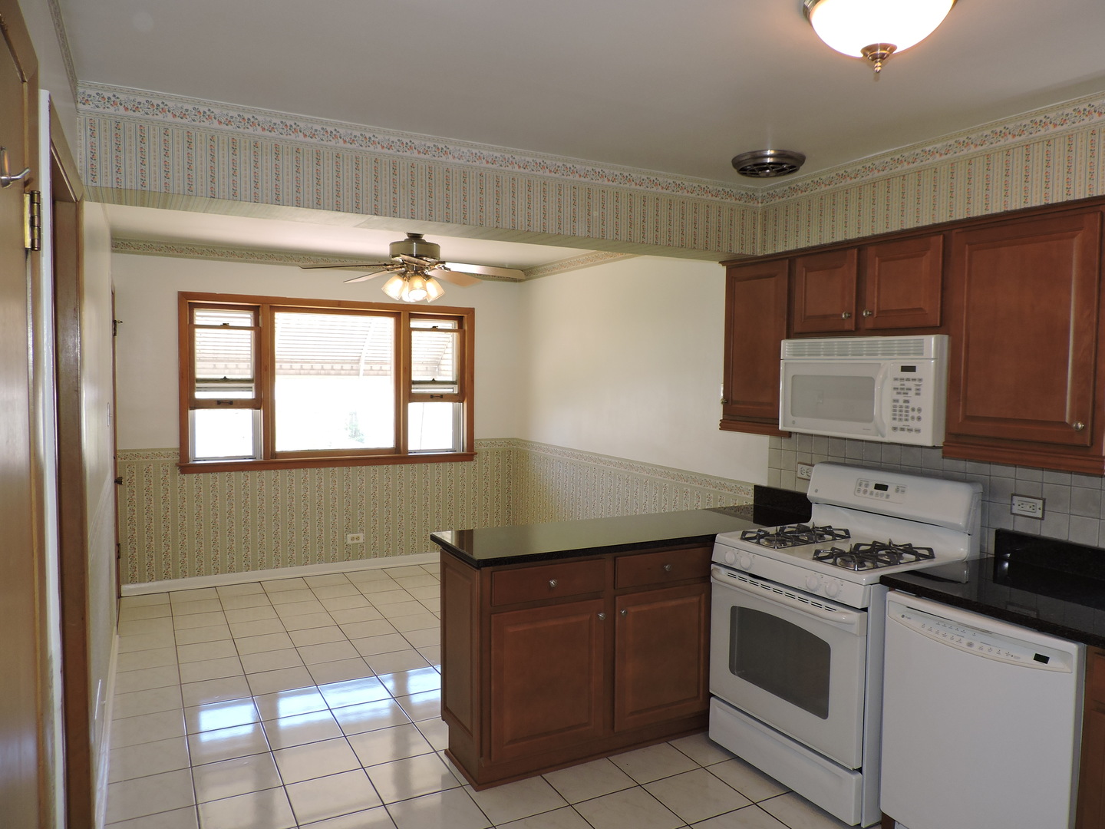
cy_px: 414
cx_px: 552
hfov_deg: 71.6
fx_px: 766
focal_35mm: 24
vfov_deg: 56.8
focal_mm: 4.3
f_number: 3
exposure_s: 1/40
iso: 100
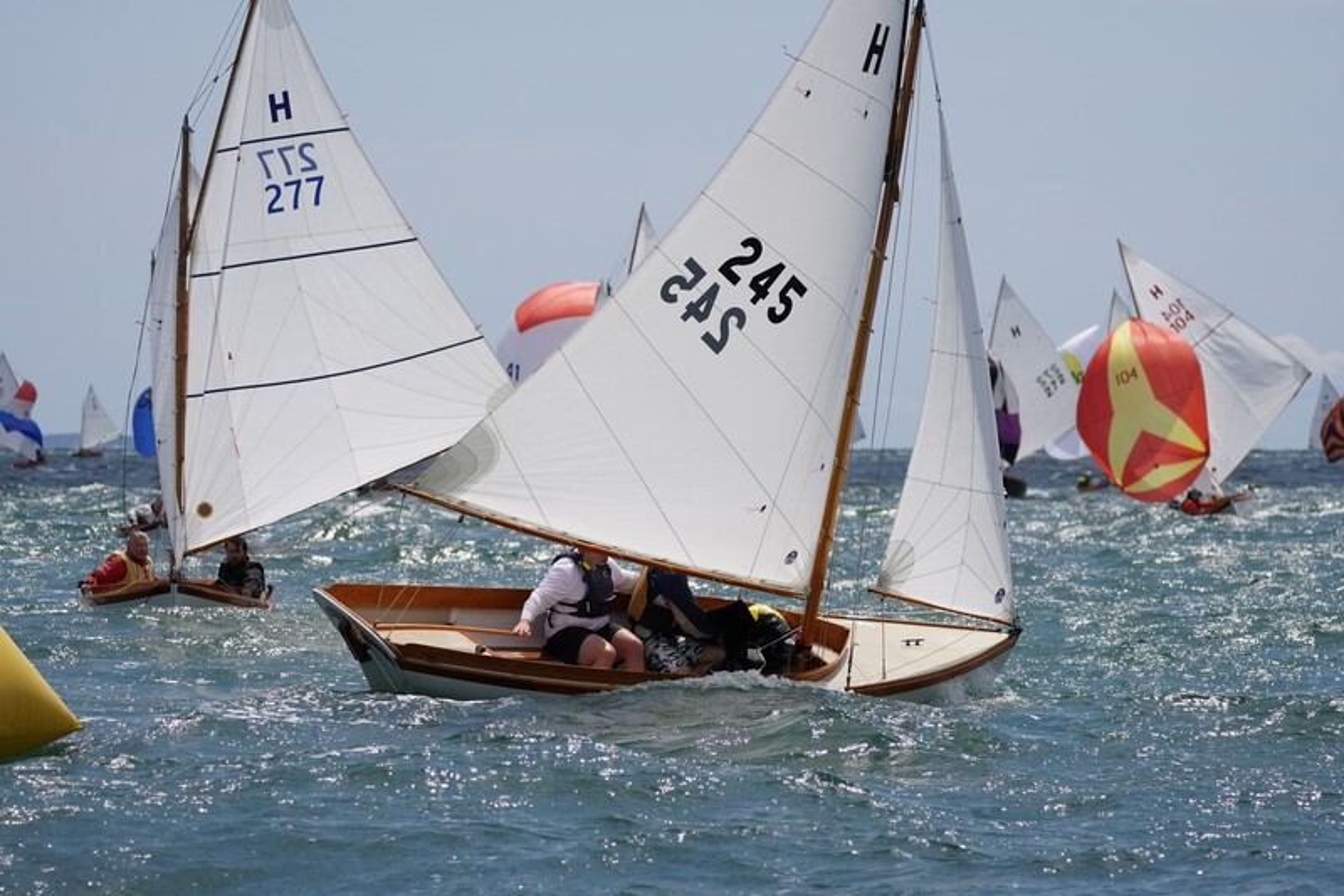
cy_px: 448
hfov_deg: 9.2
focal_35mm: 225
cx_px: 672
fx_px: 8398
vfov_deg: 6.1
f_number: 5
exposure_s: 1/1250
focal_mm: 150
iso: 100
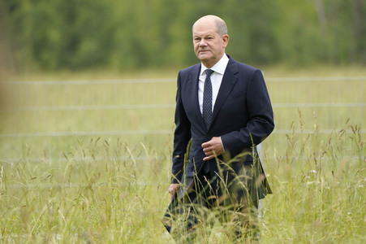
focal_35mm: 400
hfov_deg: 5.2
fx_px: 4064
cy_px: 122
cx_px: 183
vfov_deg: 3.4
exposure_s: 1/640
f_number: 5.6
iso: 500
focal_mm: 400
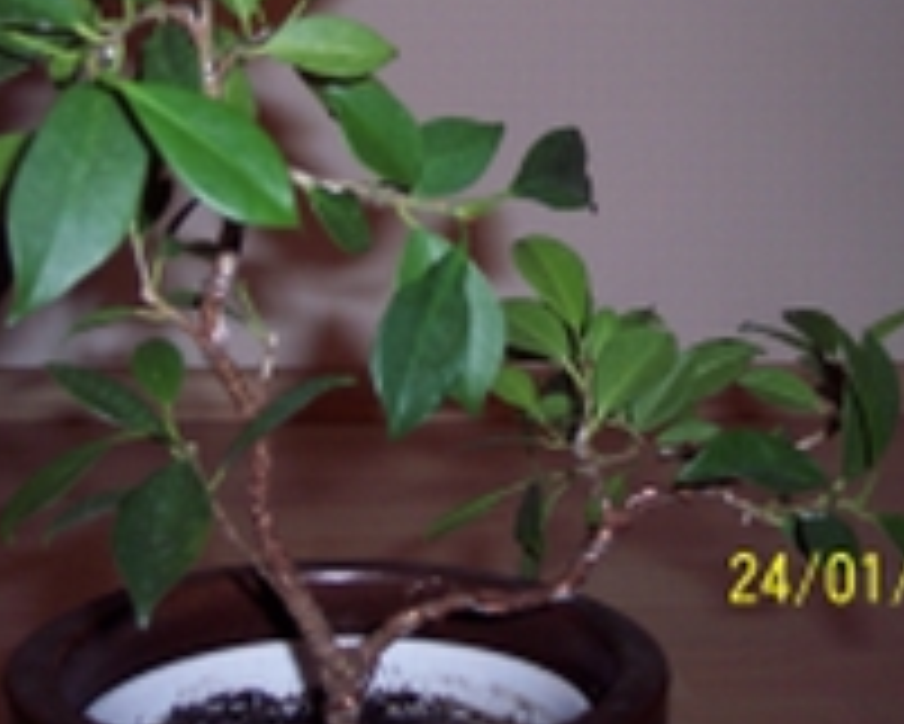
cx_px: 346
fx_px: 1767
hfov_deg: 28.6
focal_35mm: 66
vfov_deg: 22.8
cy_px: 146
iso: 140
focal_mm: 8
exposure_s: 1/60
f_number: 2.8
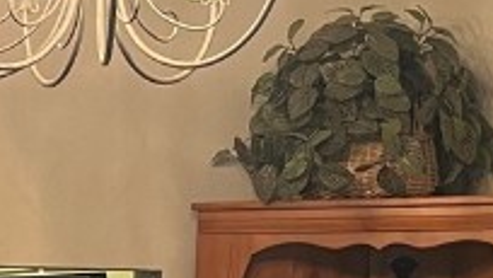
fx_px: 1857
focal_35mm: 142
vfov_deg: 8.3
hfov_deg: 13.7
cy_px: 438
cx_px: -358
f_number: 1.6
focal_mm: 5.1
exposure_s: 1/60
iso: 160
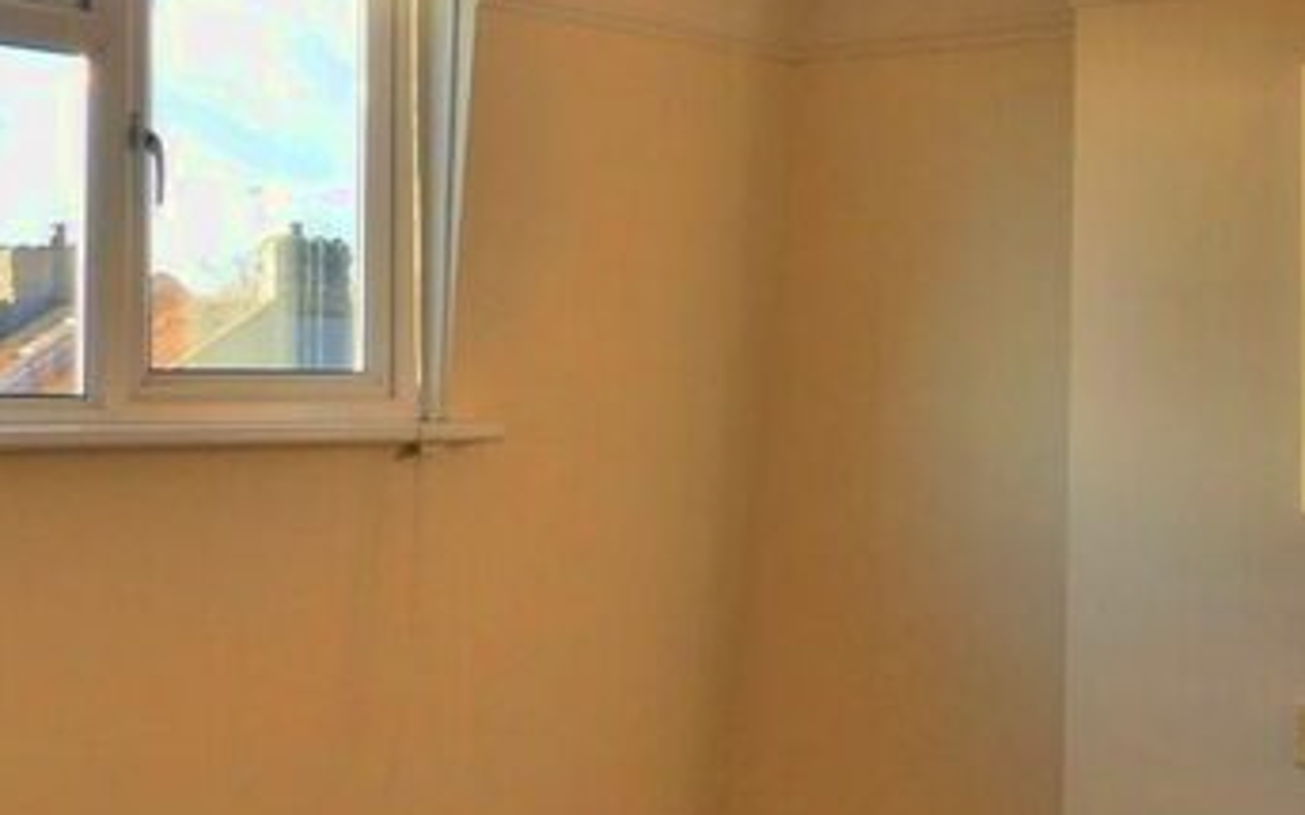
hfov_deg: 36.5
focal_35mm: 54
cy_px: 426
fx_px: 1921
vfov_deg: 24.0
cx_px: 1013
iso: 400
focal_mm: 4.5
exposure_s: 1/125
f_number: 4
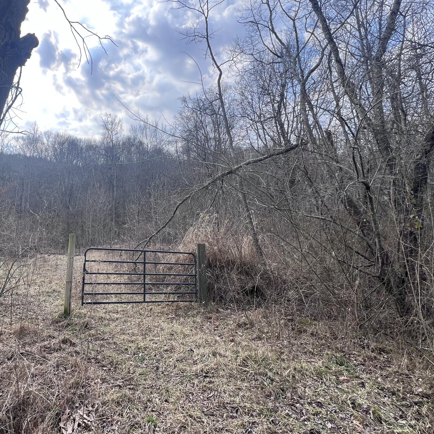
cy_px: 206
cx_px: 133
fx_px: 270
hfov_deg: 74.4
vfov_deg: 77.6
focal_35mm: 19
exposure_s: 1/815
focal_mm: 1.57
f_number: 1.8
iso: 32
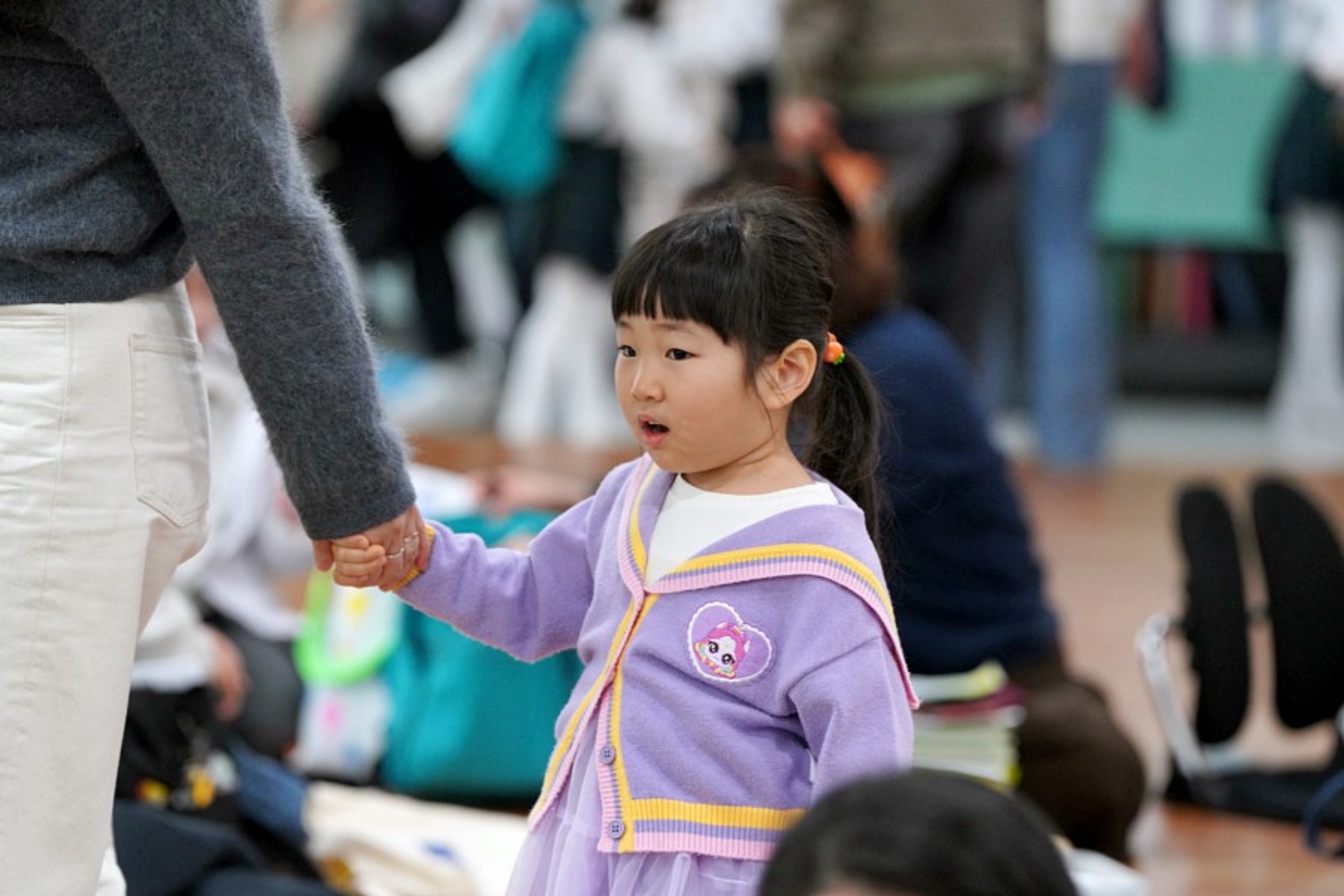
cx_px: 672
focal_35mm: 200
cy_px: 448
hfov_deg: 10.3
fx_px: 7466
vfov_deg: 6.9
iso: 3200
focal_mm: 200
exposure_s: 1/250
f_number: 4
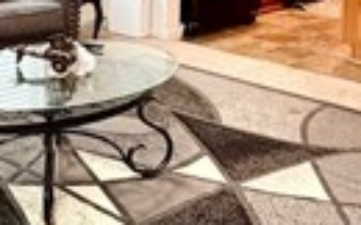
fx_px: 718
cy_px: -86
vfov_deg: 16.6
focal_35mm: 73
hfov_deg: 27.1
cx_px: 28
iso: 400
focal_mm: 2.22
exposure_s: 1/60
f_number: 2.2
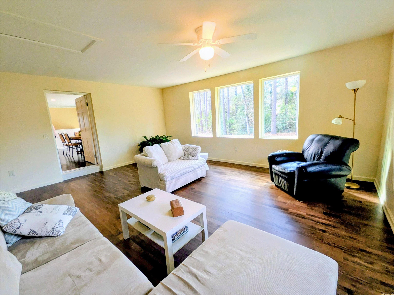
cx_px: 197
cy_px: 148
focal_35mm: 14
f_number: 2.2
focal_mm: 1.85
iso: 136
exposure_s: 1/86
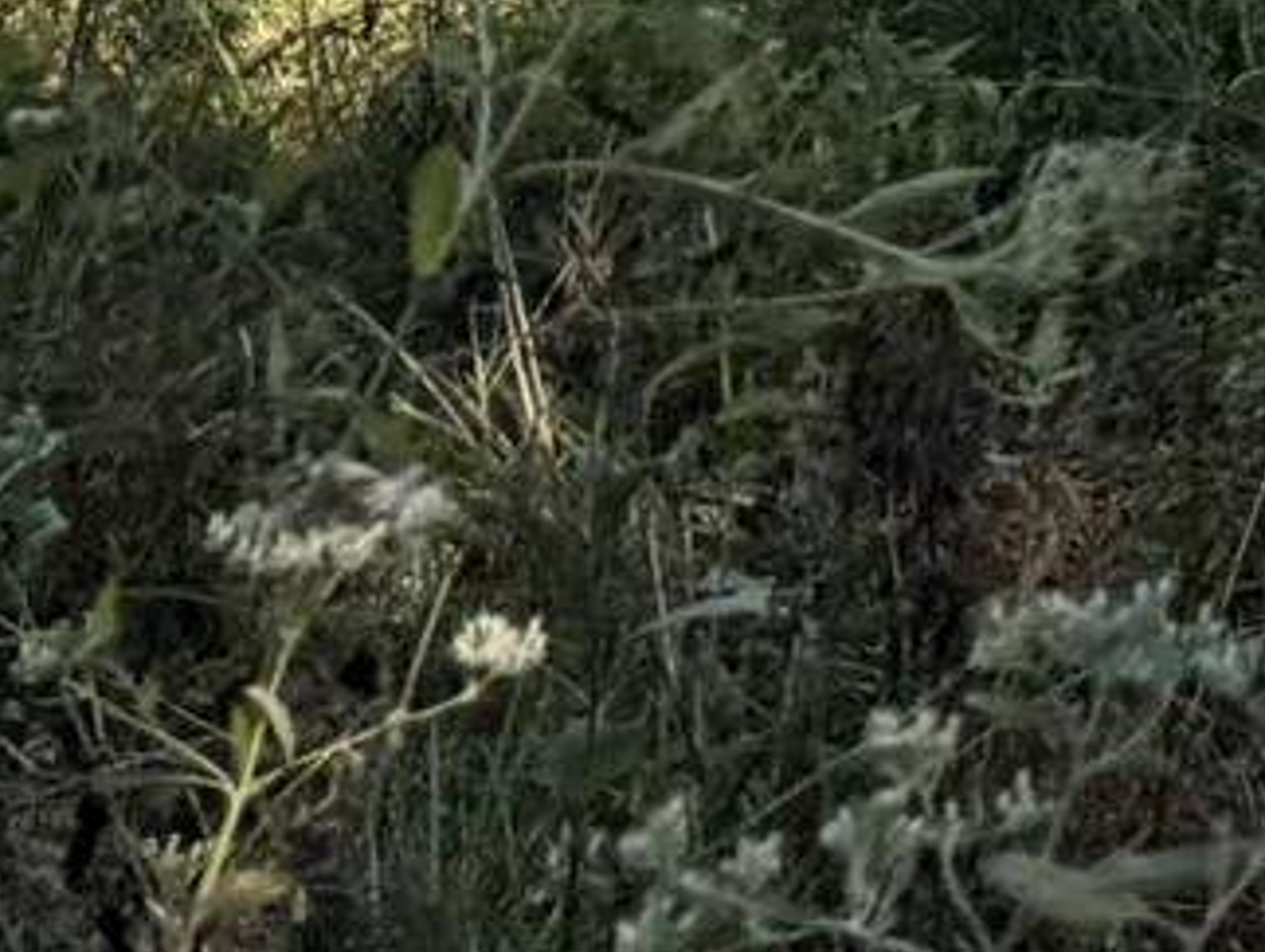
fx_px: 5561
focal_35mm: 152
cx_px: 3842
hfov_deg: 9.8
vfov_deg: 8.2
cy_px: -1963
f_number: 1.78
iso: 80
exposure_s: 1/1923
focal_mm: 6.76
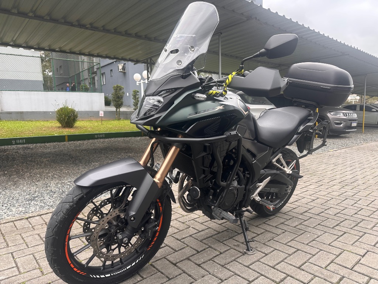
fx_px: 262
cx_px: 189
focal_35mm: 24
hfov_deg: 71.6
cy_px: 142
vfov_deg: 56.8
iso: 64
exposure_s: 1/210
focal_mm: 6.86
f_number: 1.78
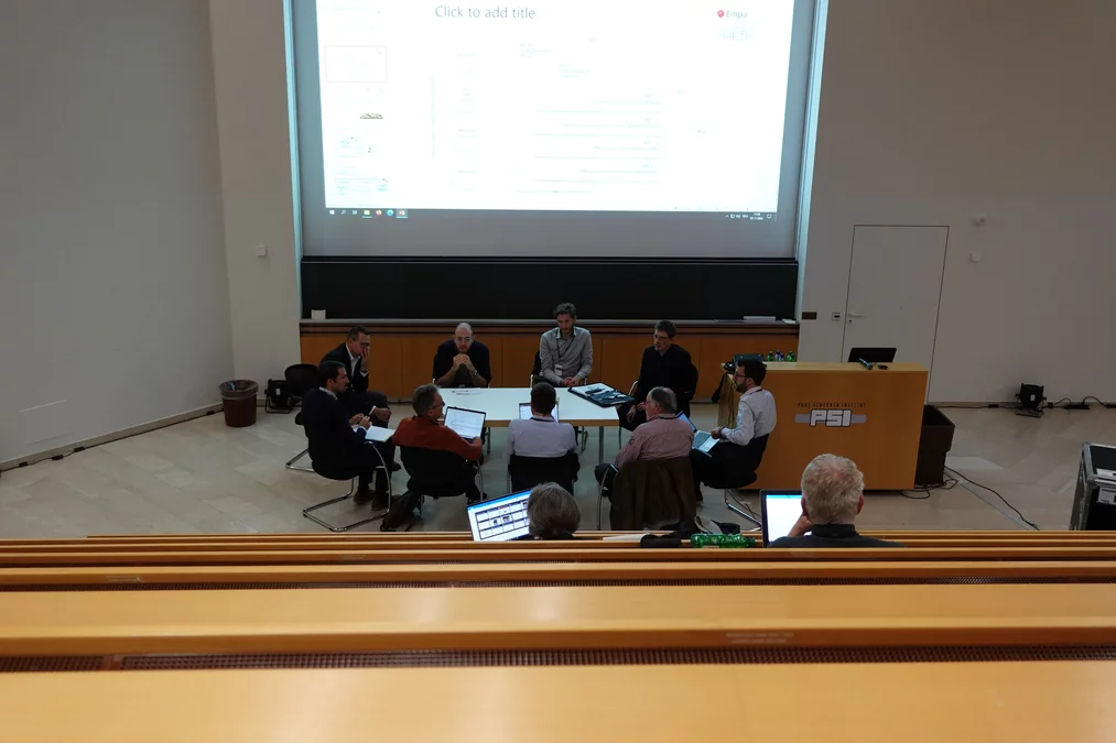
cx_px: 558
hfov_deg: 53.1
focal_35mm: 36
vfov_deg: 36.9
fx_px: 1116
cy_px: 372
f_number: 2.8
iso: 640
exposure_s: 1/40
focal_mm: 13.94
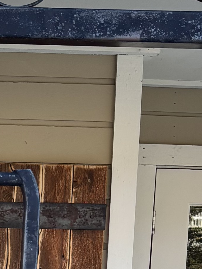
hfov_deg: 9.8
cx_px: -162
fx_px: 1112
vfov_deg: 13.0
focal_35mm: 143
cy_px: 415
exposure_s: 1/197
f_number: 1.6
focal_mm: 5.96
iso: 40
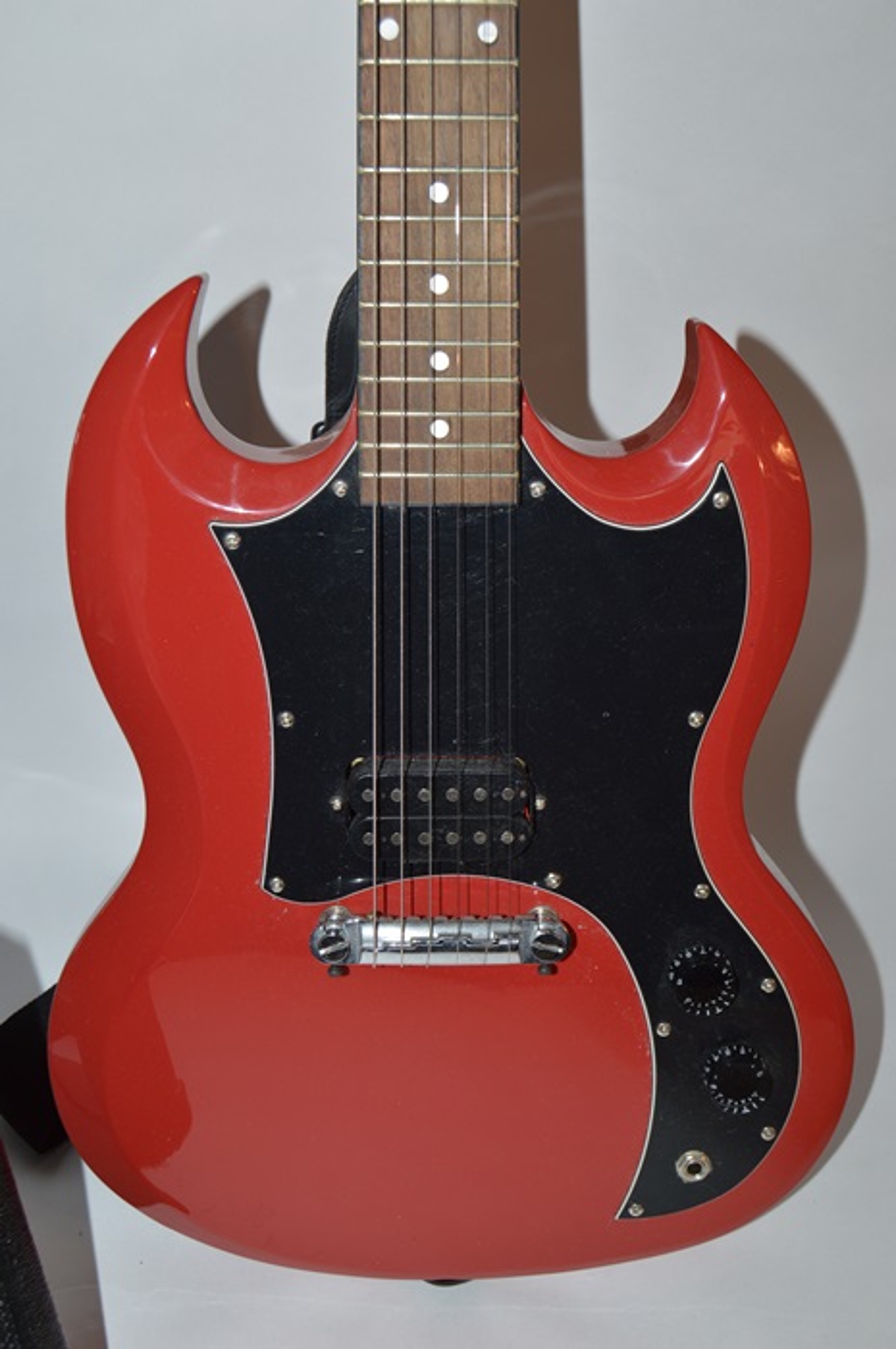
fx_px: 1460
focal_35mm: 39
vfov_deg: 49.6
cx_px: 448
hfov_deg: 34.1
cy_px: 674
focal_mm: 26
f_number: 8
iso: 100
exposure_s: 1/60
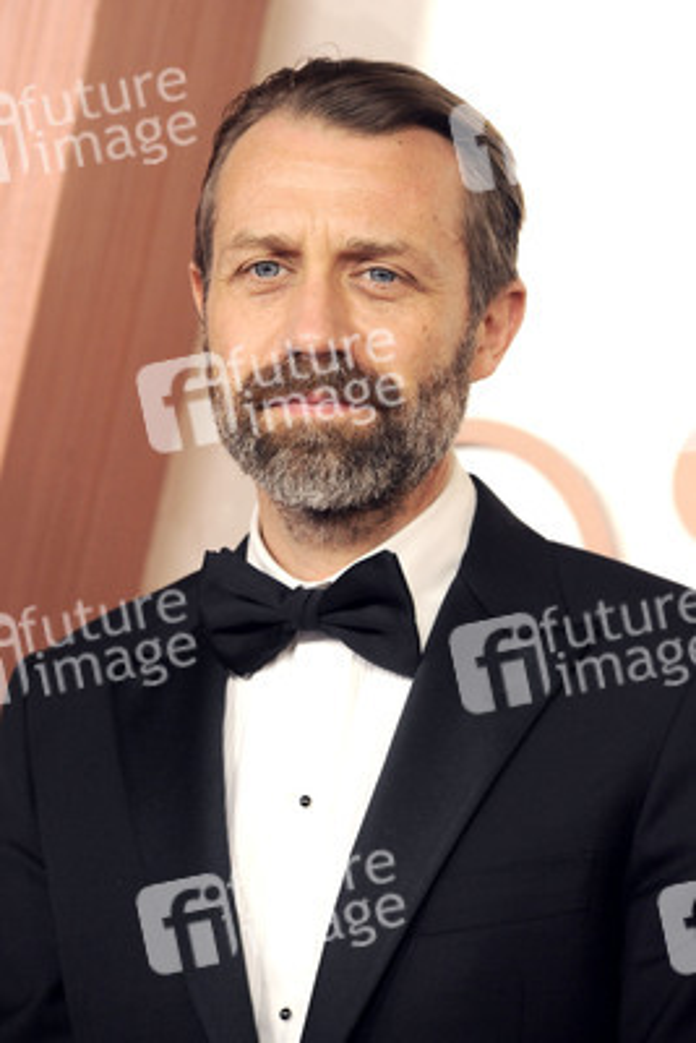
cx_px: 348
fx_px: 5360
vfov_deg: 11.1
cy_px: 522
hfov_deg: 7.4
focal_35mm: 185
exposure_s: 1/160
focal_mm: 185
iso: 2000
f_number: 6.3
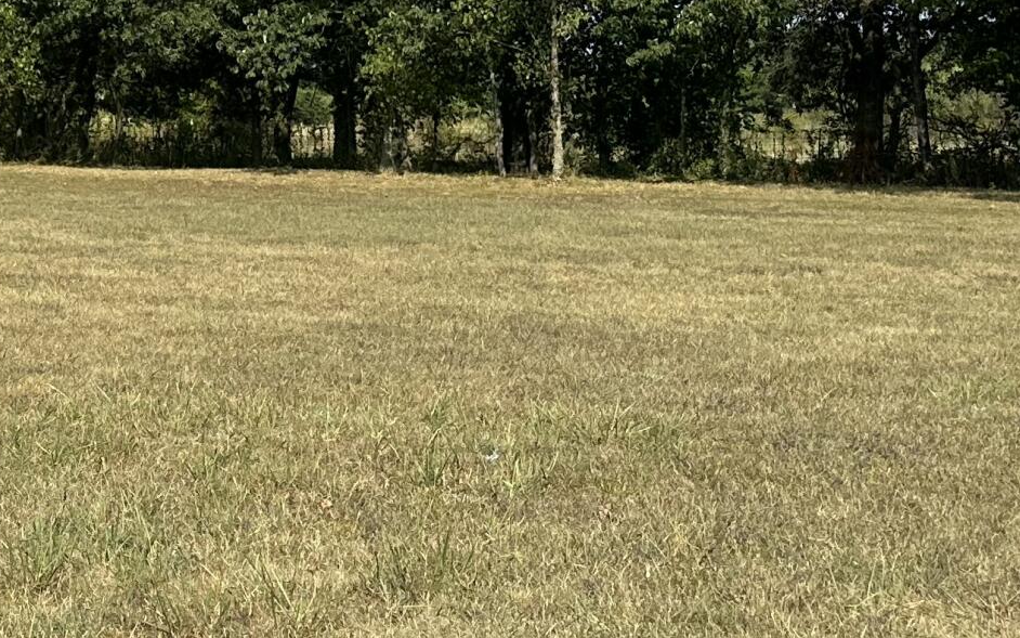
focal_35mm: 81
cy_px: 55
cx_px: -211
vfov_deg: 15.9
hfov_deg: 23.3
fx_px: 2252
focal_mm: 6.86
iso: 80
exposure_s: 1/4762
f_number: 1.78
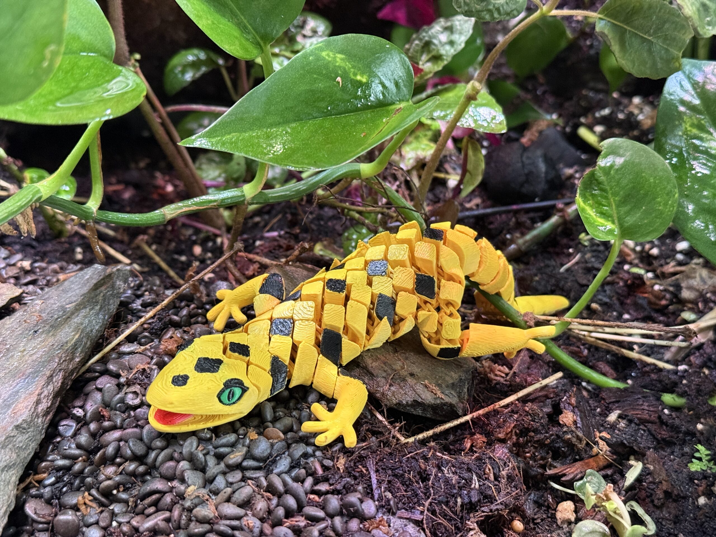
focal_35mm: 48
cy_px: 268
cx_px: 358
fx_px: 993
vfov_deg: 30.3
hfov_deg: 39.7
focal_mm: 6.76
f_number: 1.78
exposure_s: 1/40
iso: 400
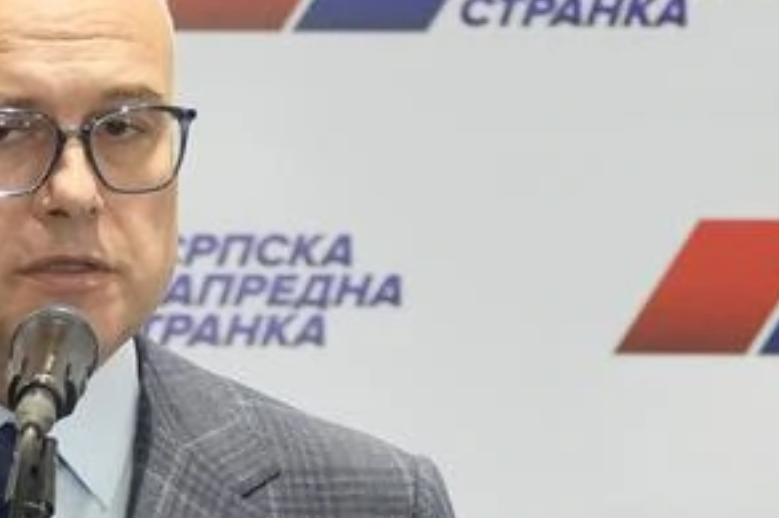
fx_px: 12997
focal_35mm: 601
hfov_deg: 3.4
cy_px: 572
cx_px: 157
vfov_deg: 2.3
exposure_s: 1/400
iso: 5000
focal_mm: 110
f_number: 2.8
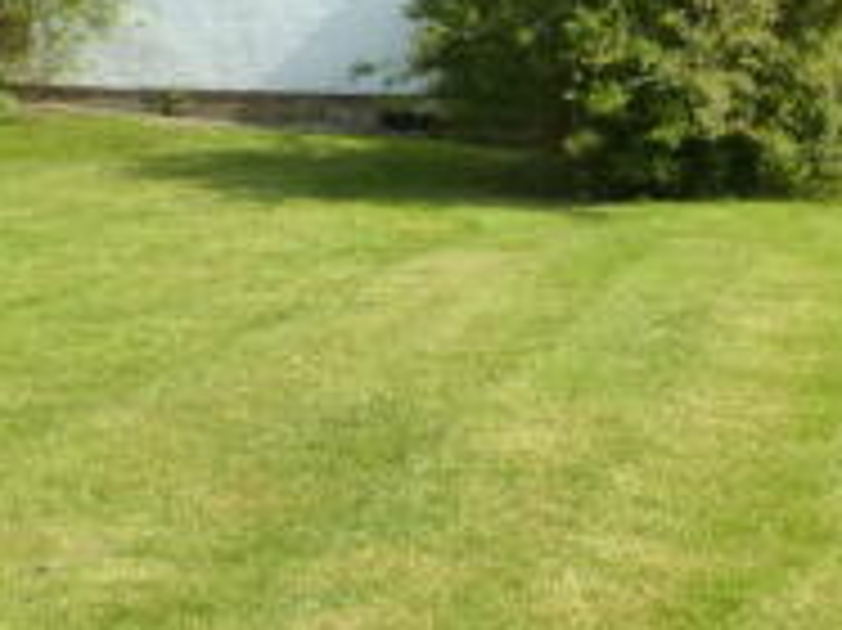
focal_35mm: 75
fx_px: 1823
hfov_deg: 24.1
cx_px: 948
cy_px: -178
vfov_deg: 18.3
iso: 160
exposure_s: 1/500
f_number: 3.3
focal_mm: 4.3
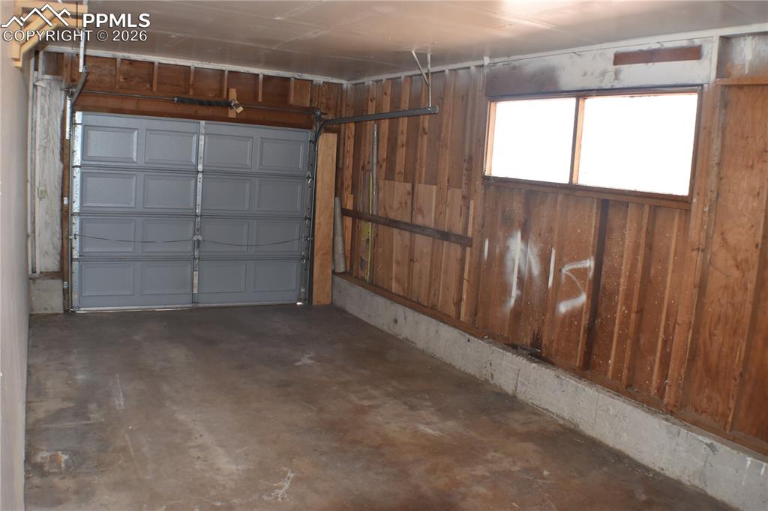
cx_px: 384
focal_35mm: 39
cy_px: 256
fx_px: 832
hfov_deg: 49.6
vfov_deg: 34.2
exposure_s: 1/100
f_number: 5
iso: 800
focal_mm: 26
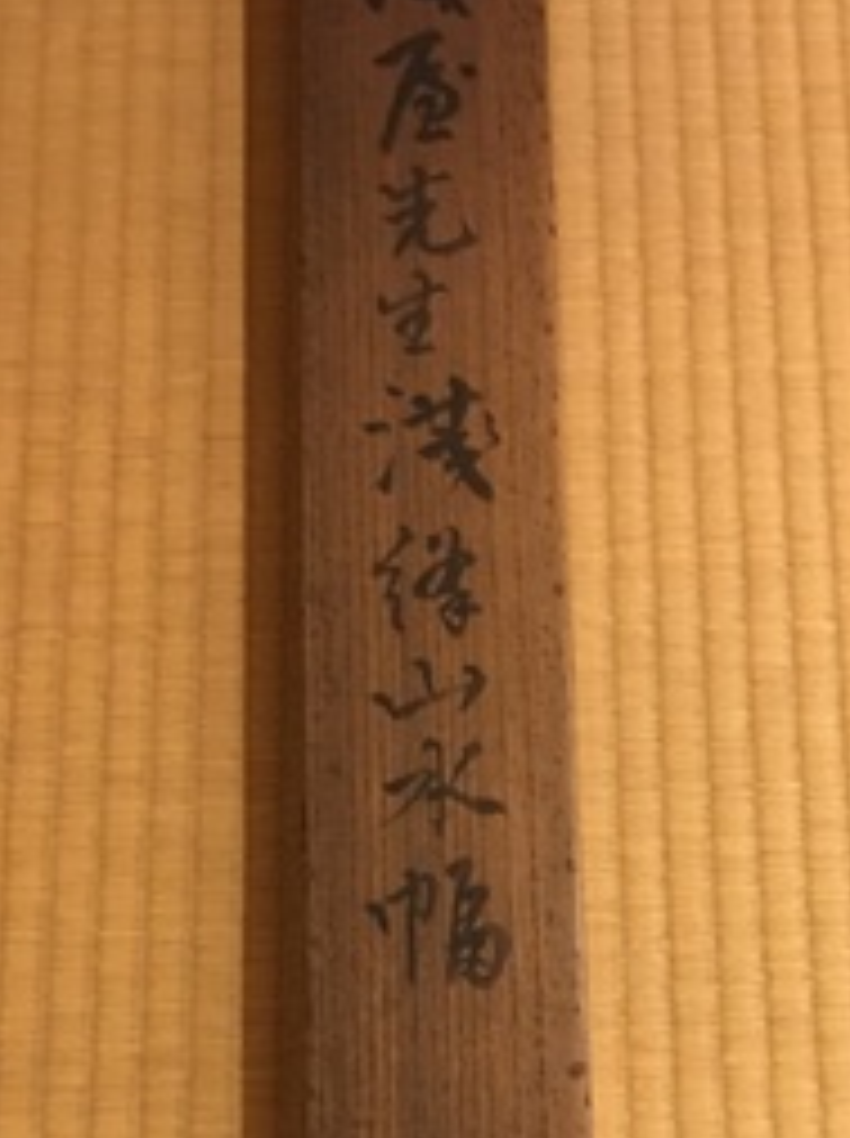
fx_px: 2035
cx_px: 542
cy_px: 1021
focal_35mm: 62
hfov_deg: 23.5
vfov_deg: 29.9
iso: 100
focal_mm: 4.15
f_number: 2.2
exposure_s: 1/4
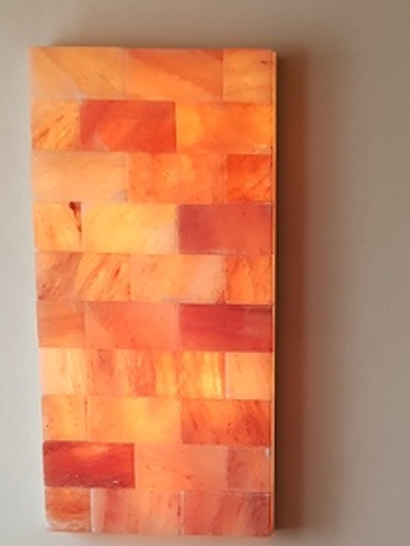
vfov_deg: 33.6
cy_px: 524
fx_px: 836
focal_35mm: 53
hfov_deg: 27.0
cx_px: 327
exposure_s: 1/50
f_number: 1.7
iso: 160
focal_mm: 4.2
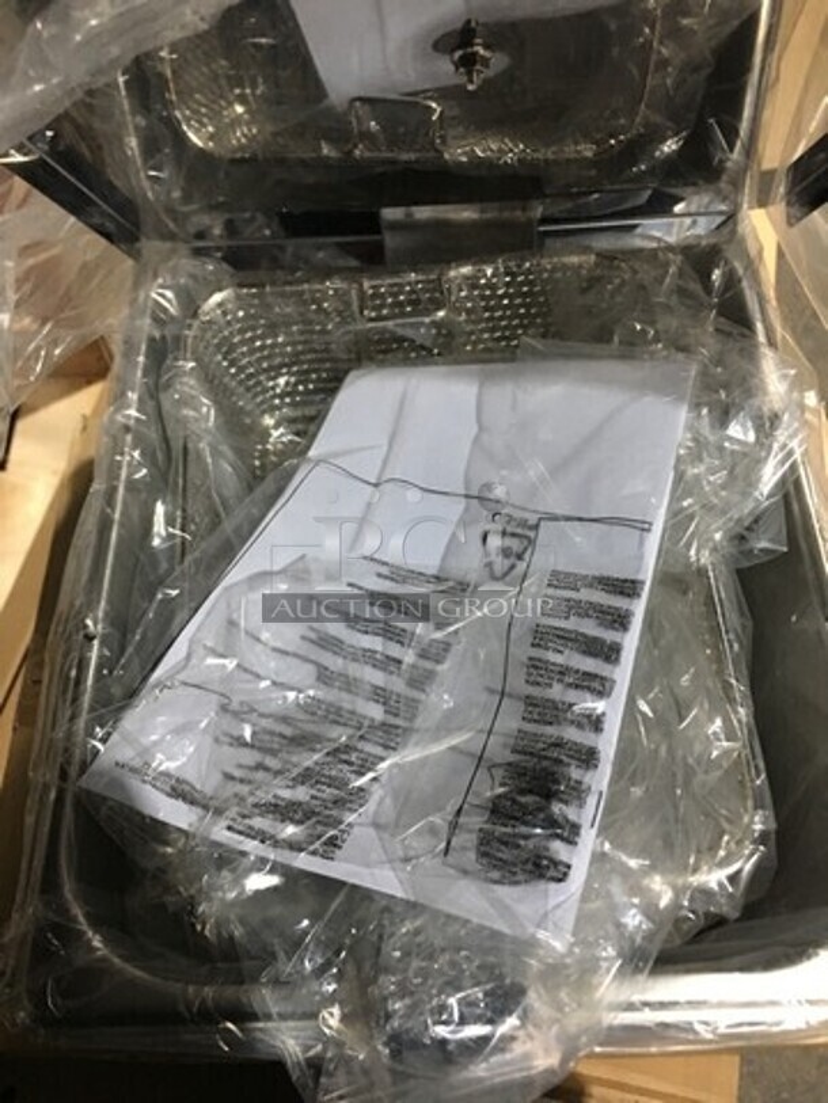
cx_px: 414
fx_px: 925
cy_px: 552
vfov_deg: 61.7
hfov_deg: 48.2
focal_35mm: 29
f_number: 2.2
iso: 100
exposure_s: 1/10
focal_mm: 4.15
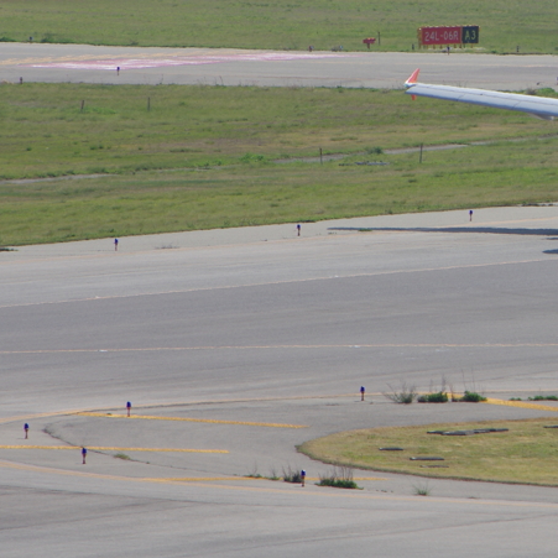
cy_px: 141
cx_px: 632
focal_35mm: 867
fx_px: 15812
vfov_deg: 2.0
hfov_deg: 2.0
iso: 200
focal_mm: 300
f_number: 11
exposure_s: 1/400
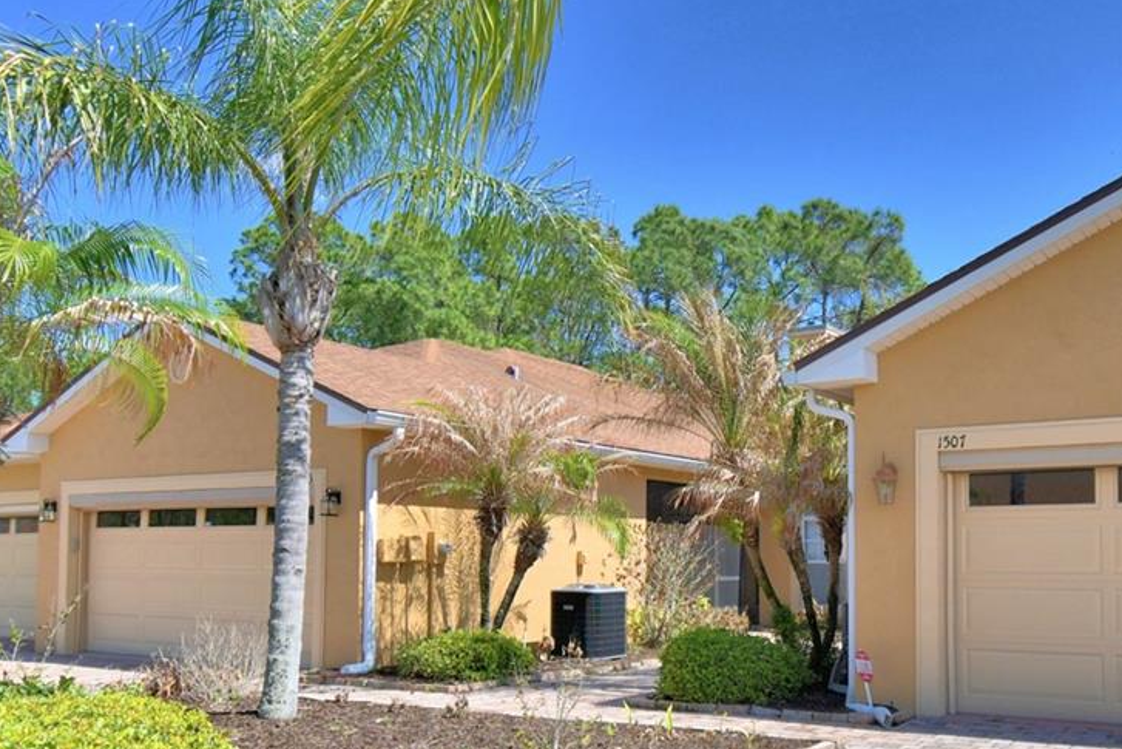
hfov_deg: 55.8
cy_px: 520
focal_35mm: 33
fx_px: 1029
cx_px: 762
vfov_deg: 39.3
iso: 100
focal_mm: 10
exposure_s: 1/1250
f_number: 4.5
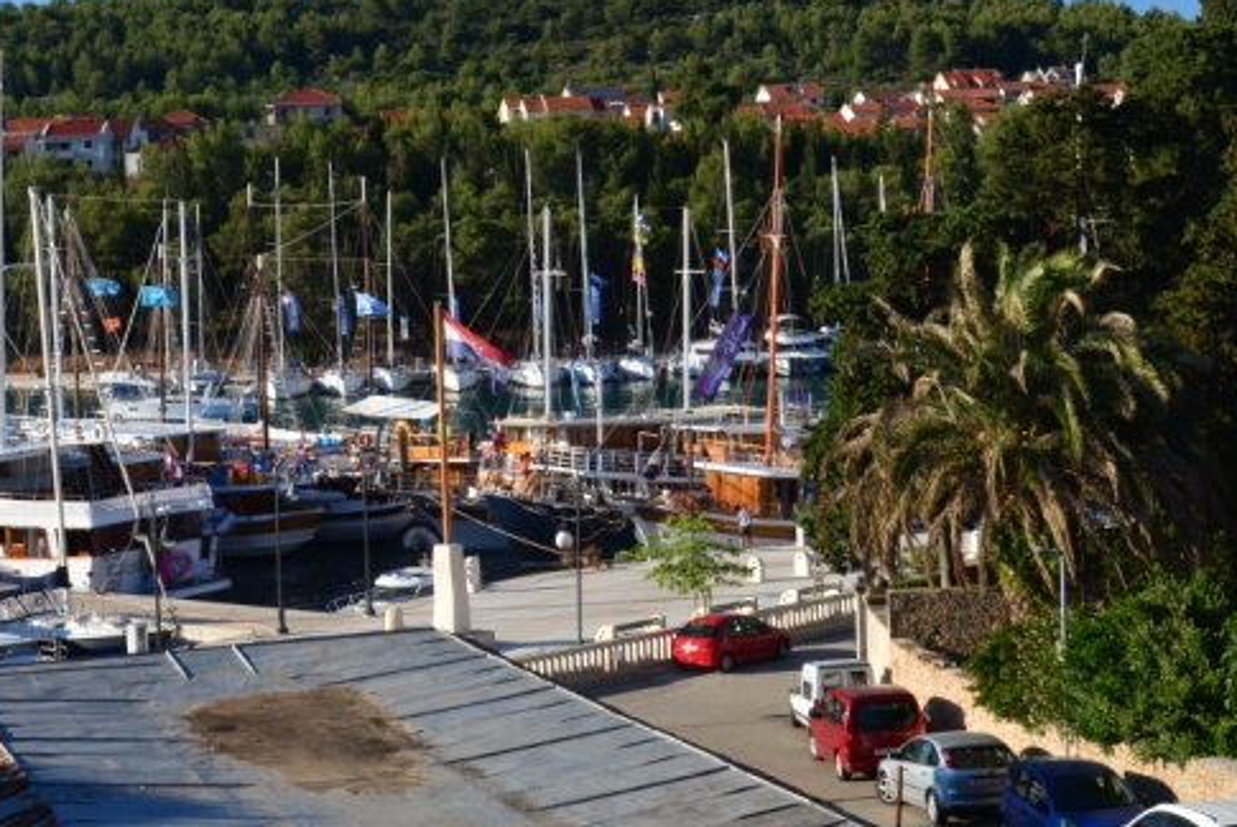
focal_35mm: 76
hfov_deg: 26.6
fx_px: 2613
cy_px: 371
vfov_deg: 18.0
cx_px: 566
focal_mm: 24
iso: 200
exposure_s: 1/80
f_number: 11
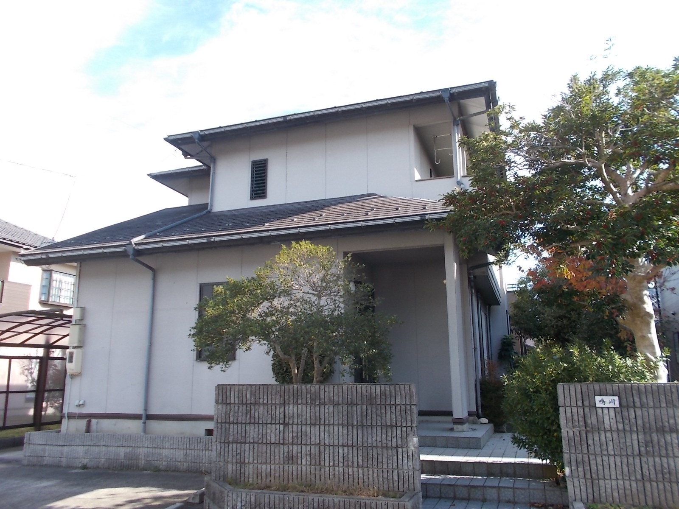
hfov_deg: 60.0
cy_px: 254
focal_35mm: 30
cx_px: 340
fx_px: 588
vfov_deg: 46.8
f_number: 3.4
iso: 80
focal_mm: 5.3
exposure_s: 1/250
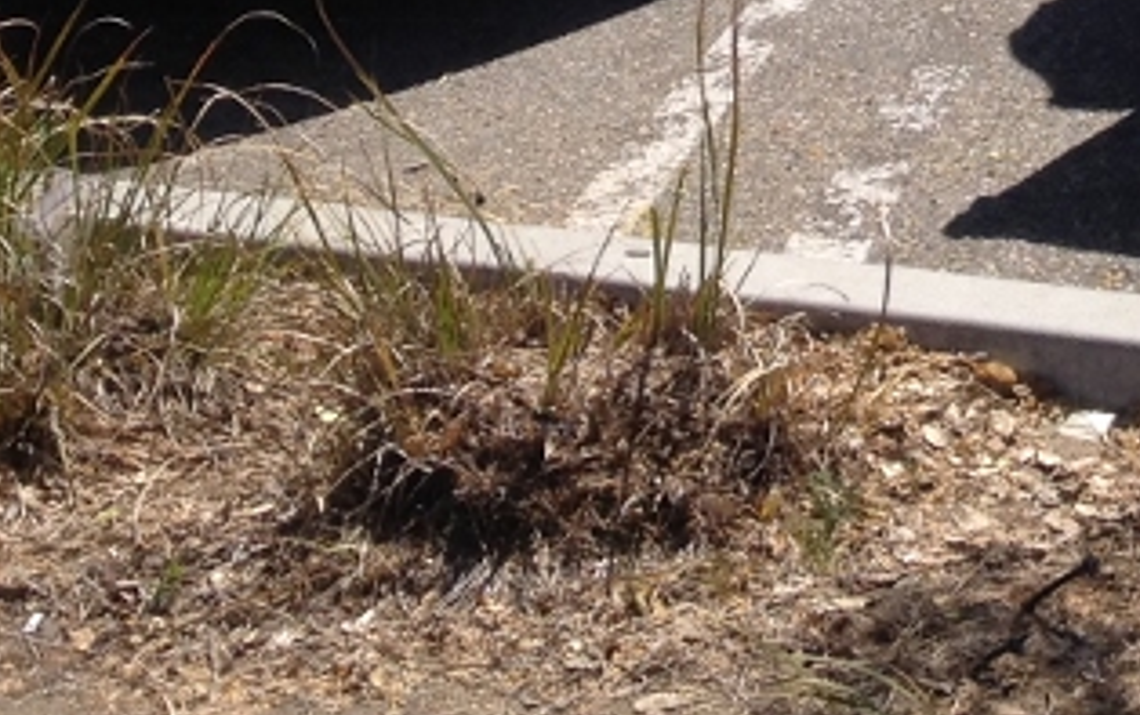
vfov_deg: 8.1
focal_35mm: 151
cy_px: -944
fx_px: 4696
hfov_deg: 13.4
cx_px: 1434
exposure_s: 1/1534
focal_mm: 4.28
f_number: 2.4
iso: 50
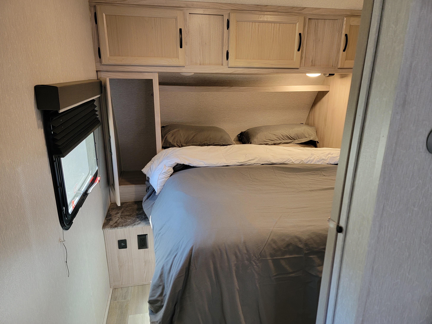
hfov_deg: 71.6
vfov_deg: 56.8
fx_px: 300
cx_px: 216
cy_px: 162
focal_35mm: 24
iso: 200
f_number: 1.8
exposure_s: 1/60
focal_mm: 6.7
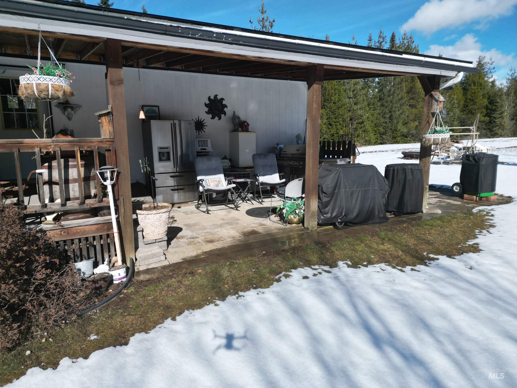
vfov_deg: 56.8
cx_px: 258
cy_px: 194
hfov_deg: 71.6
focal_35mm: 24
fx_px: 358
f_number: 1.7
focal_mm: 6.72
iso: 150
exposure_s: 1/4000
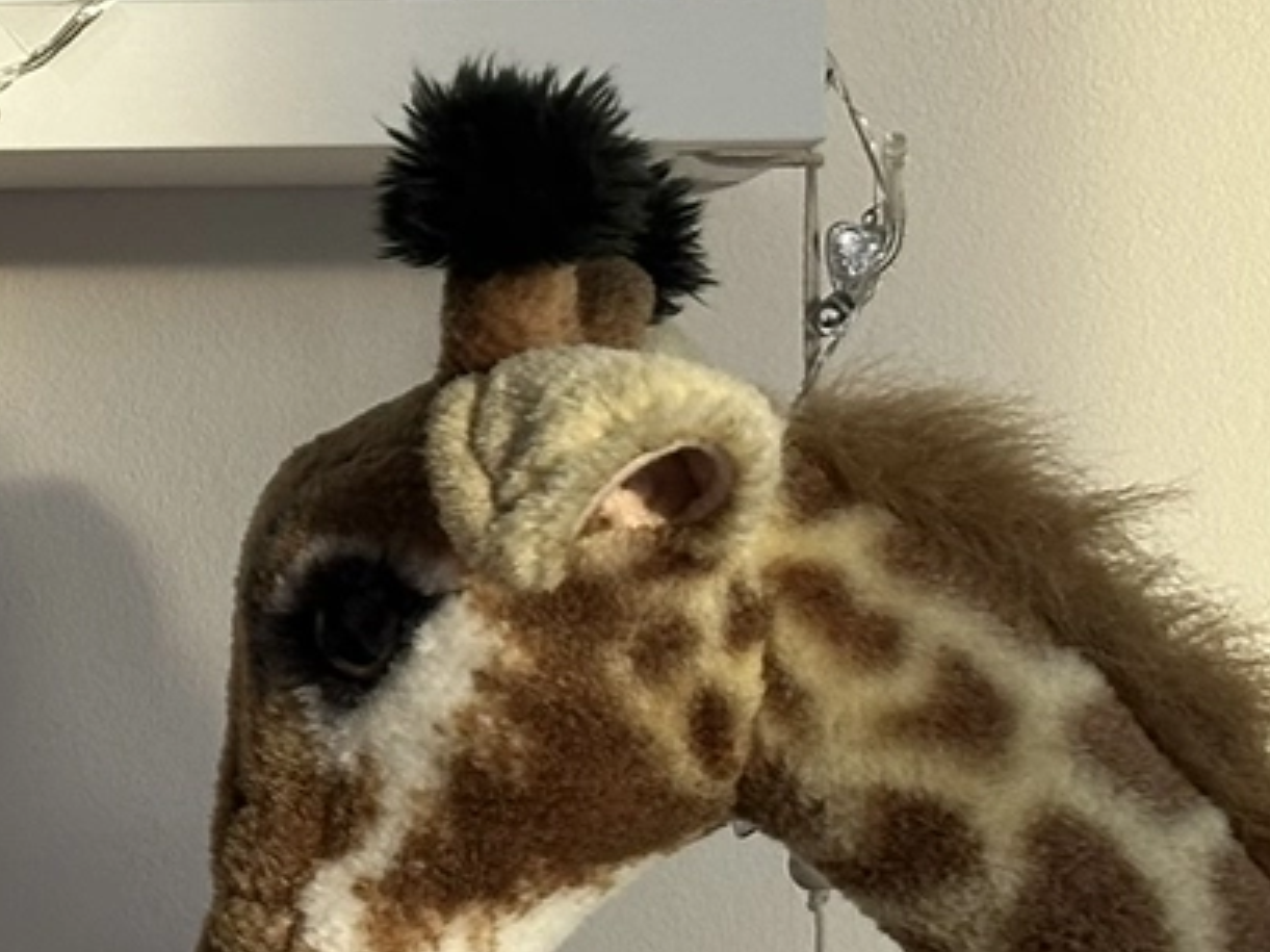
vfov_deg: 8.4
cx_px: -1002
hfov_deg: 10.5
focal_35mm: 177
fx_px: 6492
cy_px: 517
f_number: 1.78
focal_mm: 6.86
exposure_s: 1/60
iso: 160
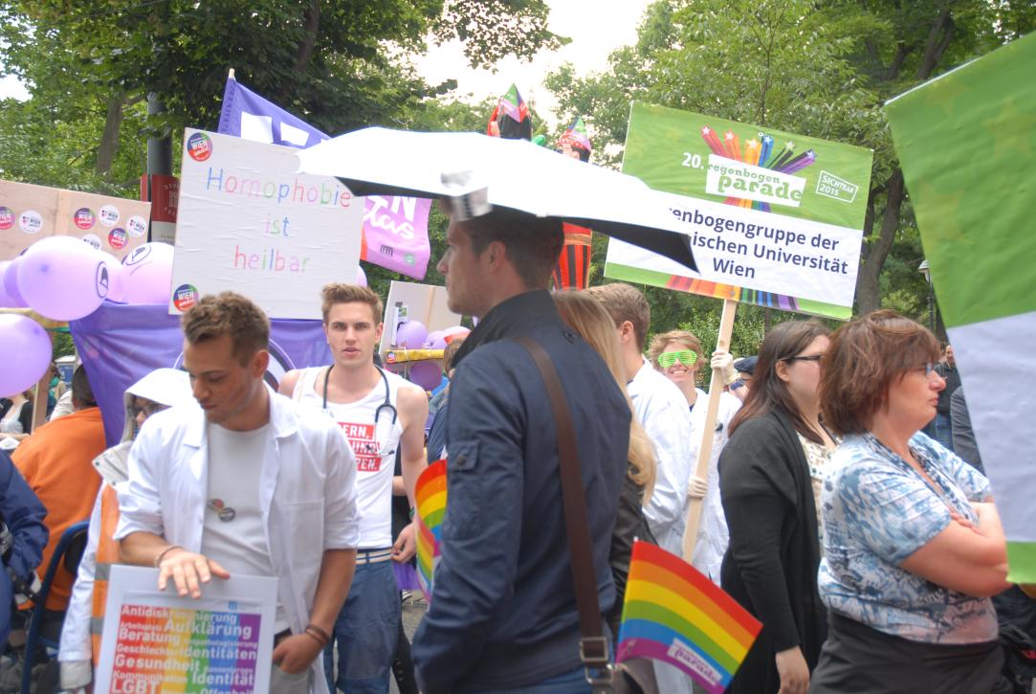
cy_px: 347
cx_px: 518
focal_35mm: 36
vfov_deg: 37.0
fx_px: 1037
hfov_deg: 53.1
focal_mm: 24
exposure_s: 1/160
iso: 100
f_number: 3.8
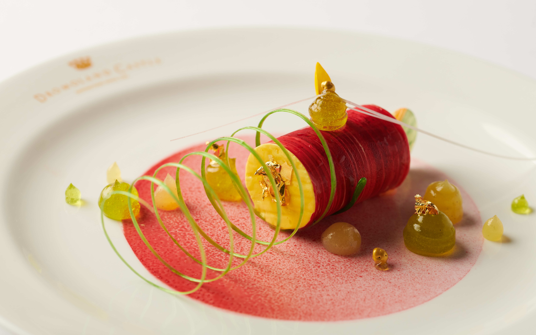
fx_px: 1578
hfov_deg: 19.3
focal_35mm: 108
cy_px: 164
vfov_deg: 12.1
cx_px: 266
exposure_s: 1/250
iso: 400
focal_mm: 105
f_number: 8
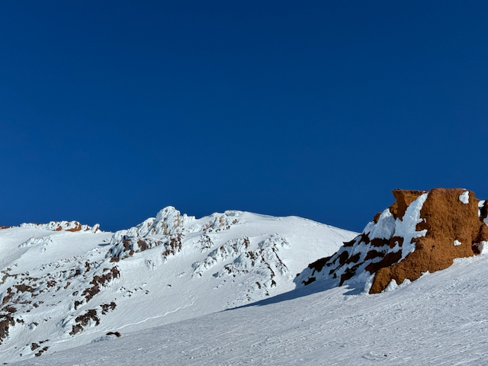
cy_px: 183
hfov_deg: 39.7
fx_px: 677
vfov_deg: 30.3
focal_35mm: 48
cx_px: 244
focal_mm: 6.76
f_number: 1.78
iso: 80
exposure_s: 1/15385
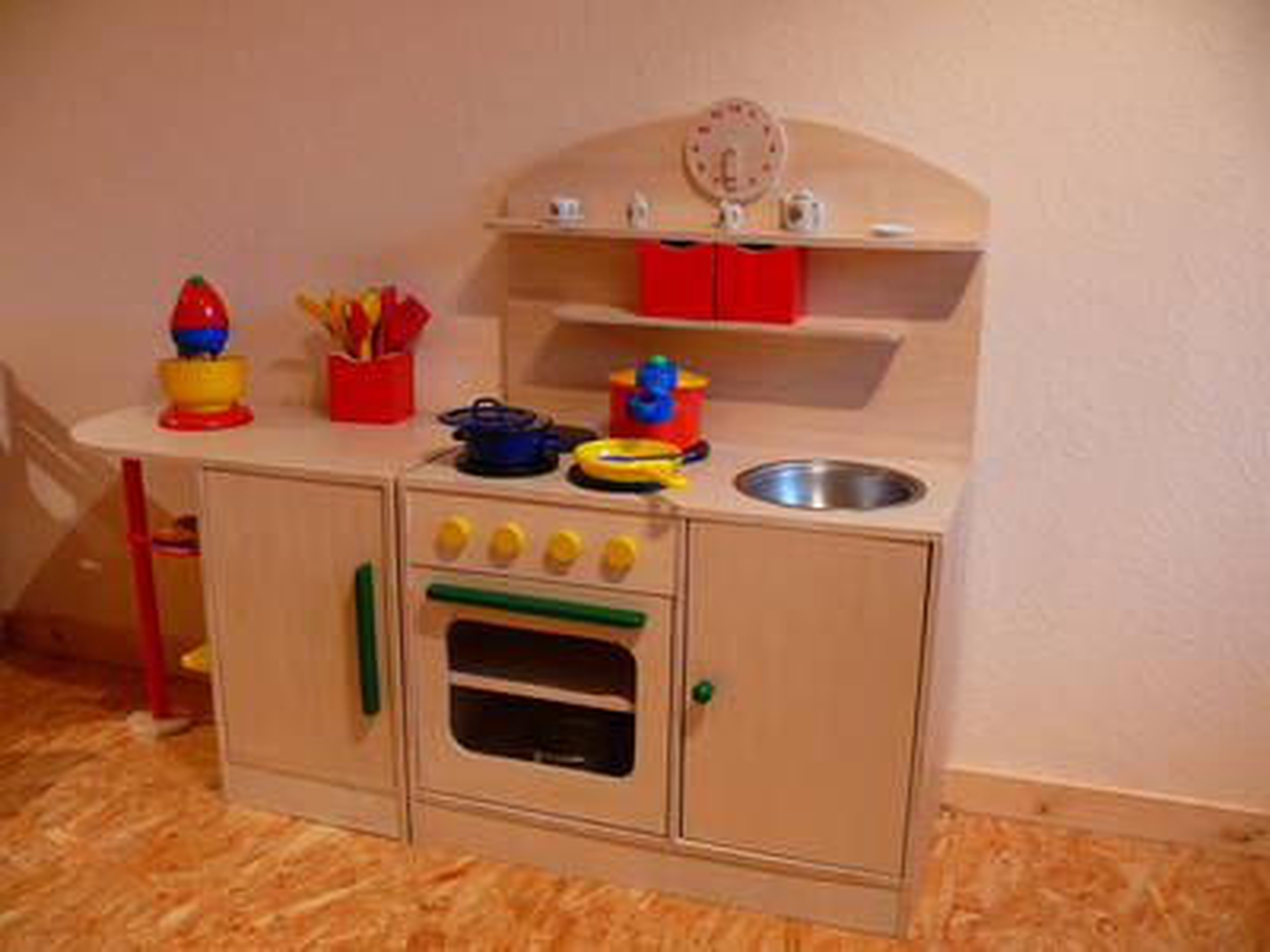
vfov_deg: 40.7
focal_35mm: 35
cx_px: 635
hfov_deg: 52.6
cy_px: 476
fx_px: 1284
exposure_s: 1/20
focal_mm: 7.4
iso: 200
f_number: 2.8
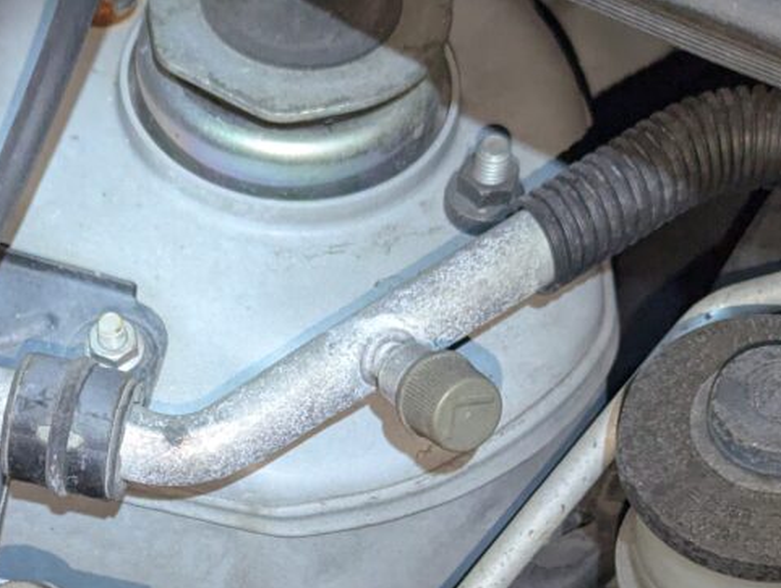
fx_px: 2305
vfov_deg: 14.3
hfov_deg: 19.2
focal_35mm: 102
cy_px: 621
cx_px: 248
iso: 499
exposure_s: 1/99.9
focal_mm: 6.81
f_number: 1.85
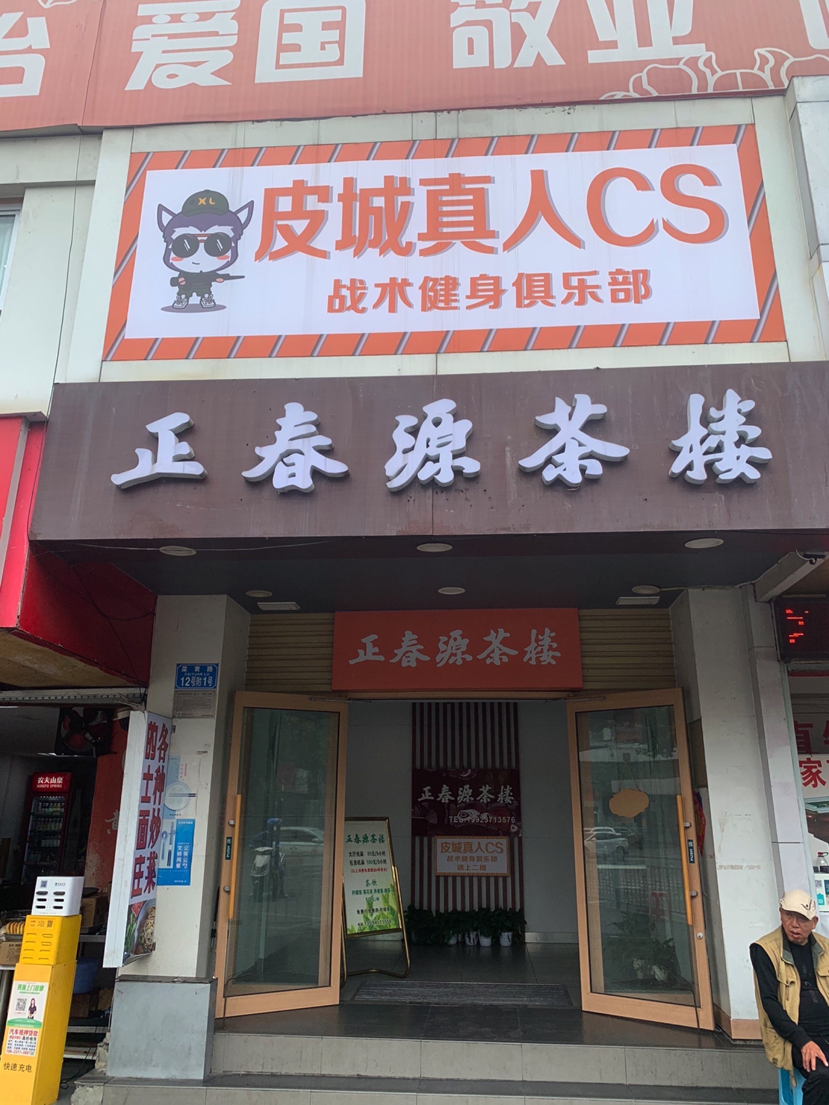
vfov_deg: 67.3
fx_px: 830
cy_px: 552
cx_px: 414
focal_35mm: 26
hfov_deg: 53.1
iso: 25
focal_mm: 4.25
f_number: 1.8
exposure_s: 1/945
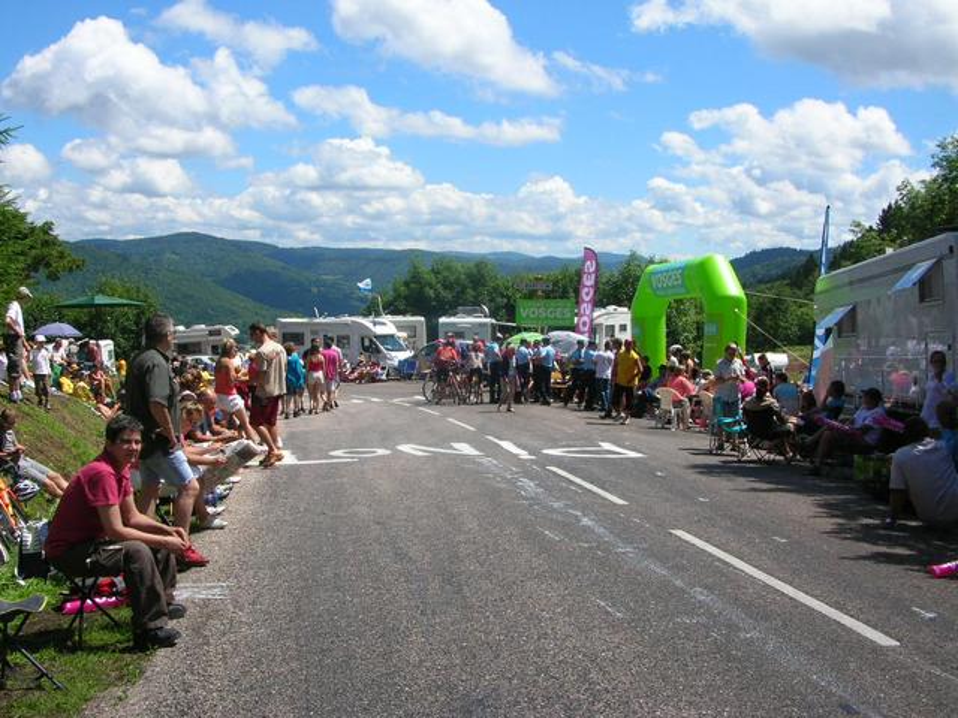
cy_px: 359
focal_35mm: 35
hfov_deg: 52.6
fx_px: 969
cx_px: 479
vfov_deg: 40.7
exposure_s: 1/300
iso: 50
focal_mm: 5.8
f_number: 5.6
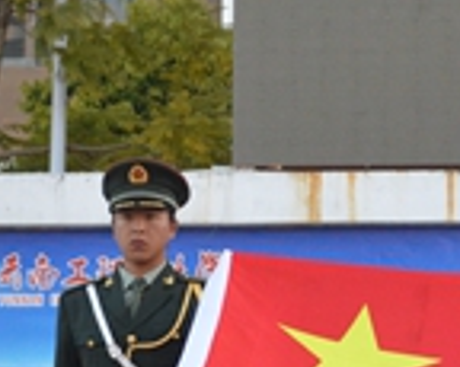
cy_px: 295
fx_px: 2871
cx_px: 623
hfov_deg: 9.0
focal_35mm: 211
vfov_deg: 7.3
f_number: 5
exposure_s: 1/160
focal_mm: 36
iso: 1600
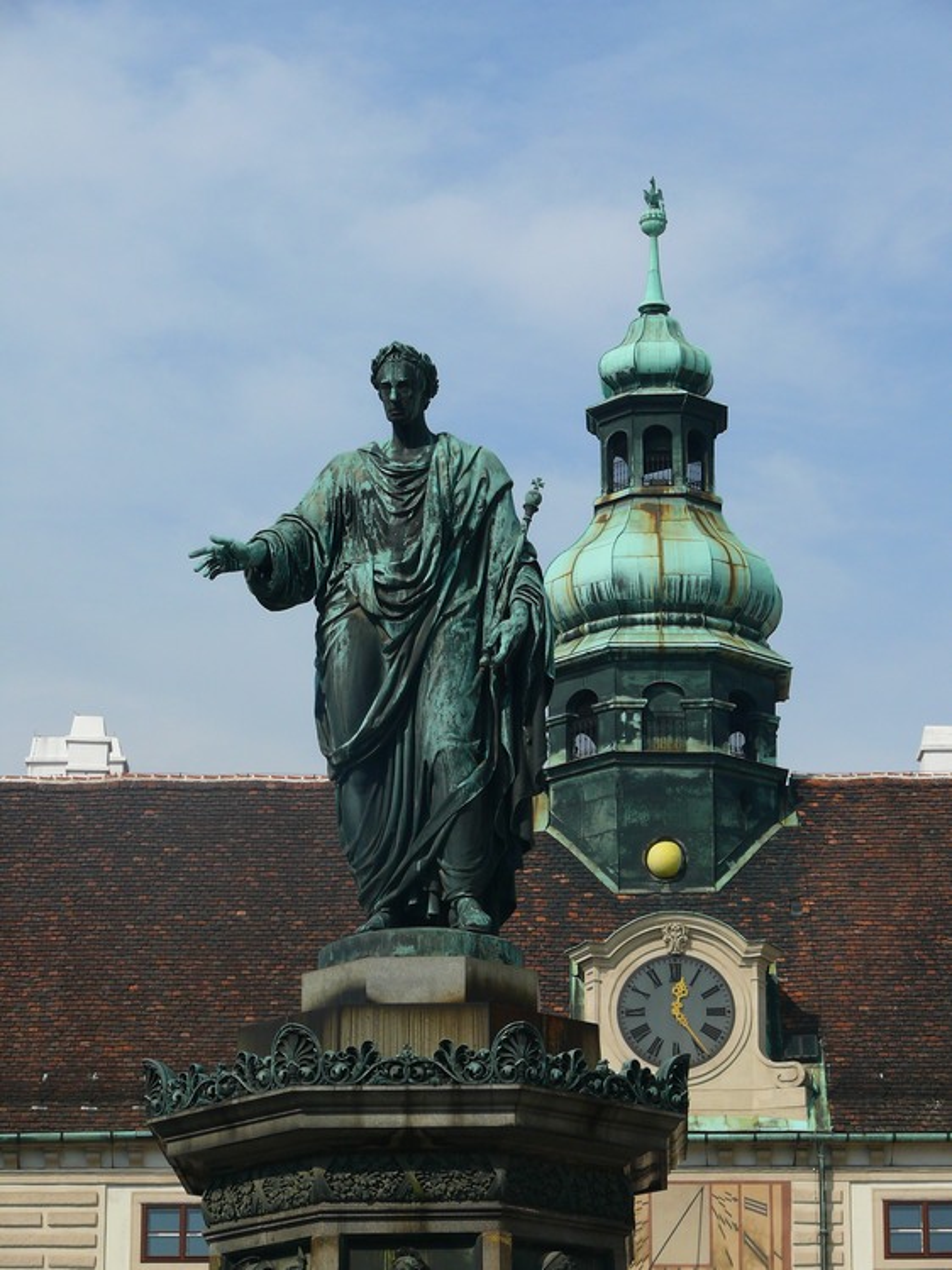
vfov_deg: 14.9
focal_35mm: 132
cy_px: 635
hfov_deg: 11.2
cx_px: 476
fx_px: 4843
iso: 100
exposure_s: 1/250
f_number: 5.6
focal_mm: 27.8
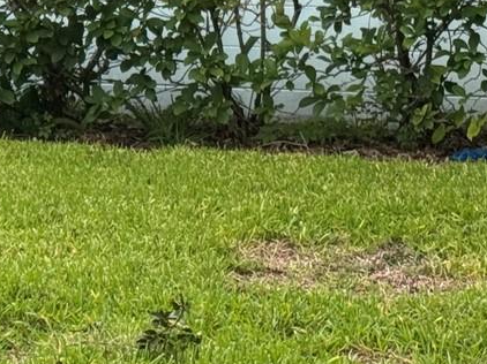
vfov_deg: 8.0
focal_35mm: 182
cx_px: -110
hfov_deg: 10.7
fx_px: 2559
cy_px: -149
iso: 64
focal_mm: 6.76
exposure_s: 1/302
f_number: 1.78
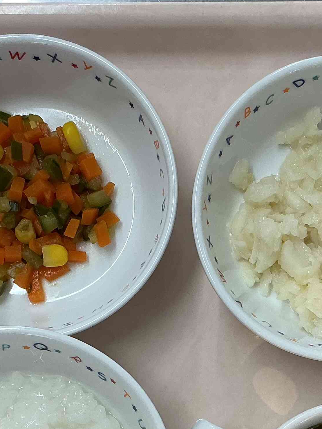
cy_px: 370
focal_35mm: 79
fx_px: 980
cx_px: 225
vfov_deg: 24.2
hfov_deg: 18.6
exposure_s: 1/120
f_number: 1.8
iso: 40
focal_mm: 3
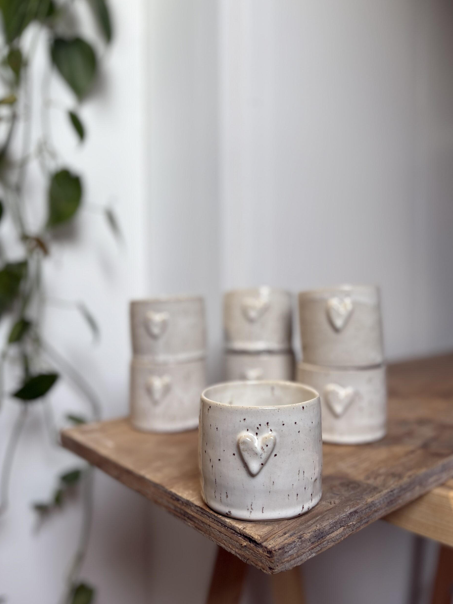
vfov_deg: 65.3
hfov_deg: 51.4
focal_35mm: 27
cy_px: 297
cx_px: 233
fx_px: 471
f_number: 1.6
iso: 100
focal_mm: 5.96
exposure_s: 1/100
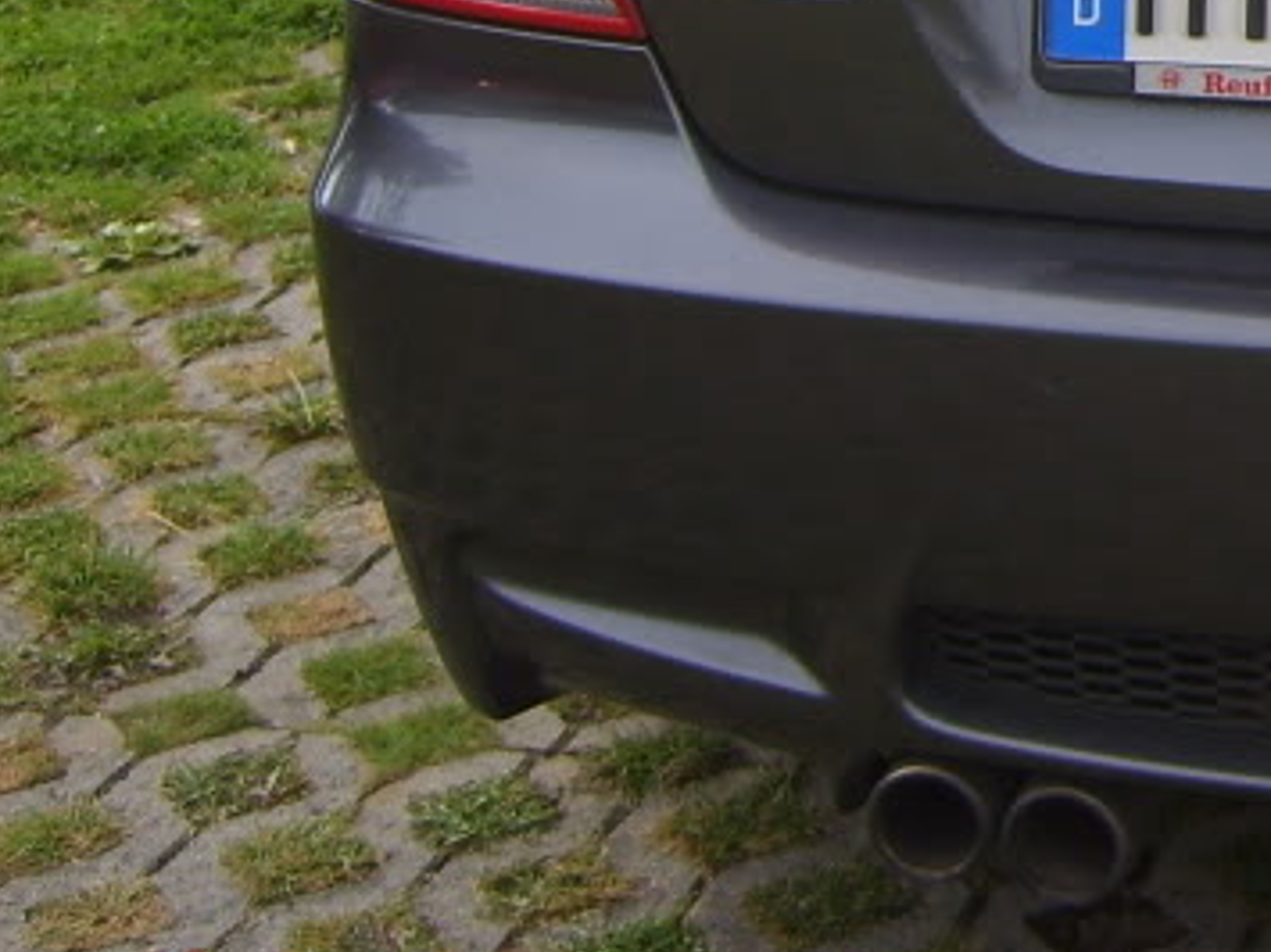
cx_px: 1704
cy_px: -283
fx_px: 3707
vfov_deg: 14.1
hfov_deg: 18.0
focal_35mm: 101
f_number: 2.8
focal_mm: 5.8
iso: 50
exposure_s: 1/180
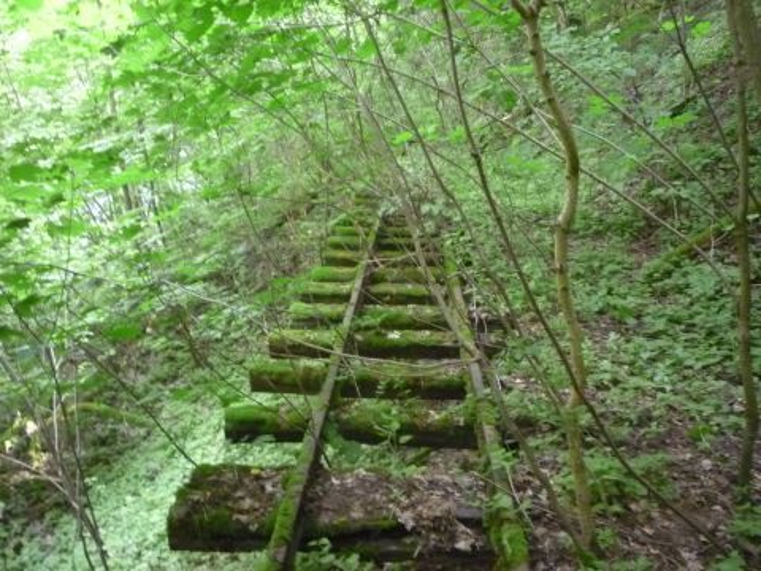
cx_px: 380
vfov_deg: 44.2
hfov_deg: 56.8
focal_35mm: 32
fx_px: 703
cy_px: 286
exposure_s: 1/40
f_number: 3.3
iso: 800
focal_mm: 5.2
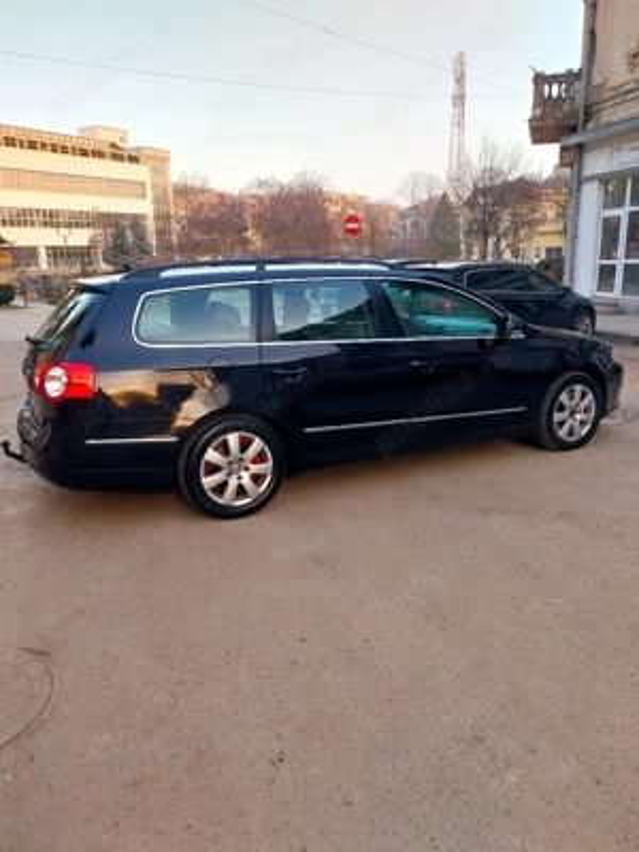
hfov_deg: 53.1
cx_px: 320
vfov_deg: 67.3
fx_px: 640
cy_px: 426
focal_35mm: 26
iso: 32
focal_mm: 4
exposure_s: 1/50
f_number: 1.8
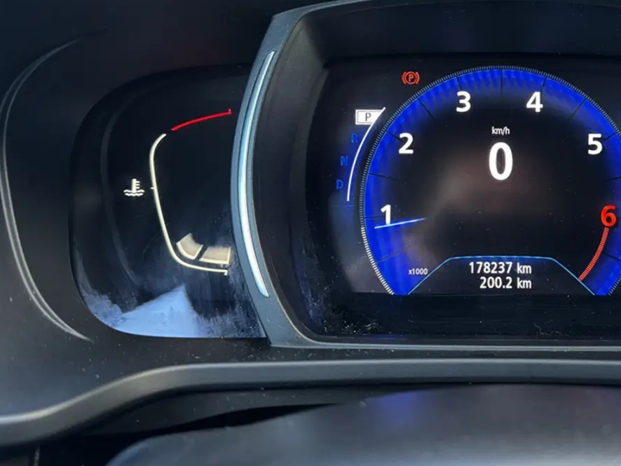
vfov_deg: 36.7
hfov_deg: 45.7
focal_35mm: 39
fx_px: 700
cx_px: 487
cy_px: 181
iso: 320
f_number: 1.78
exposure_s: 1/50
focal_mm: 6.76
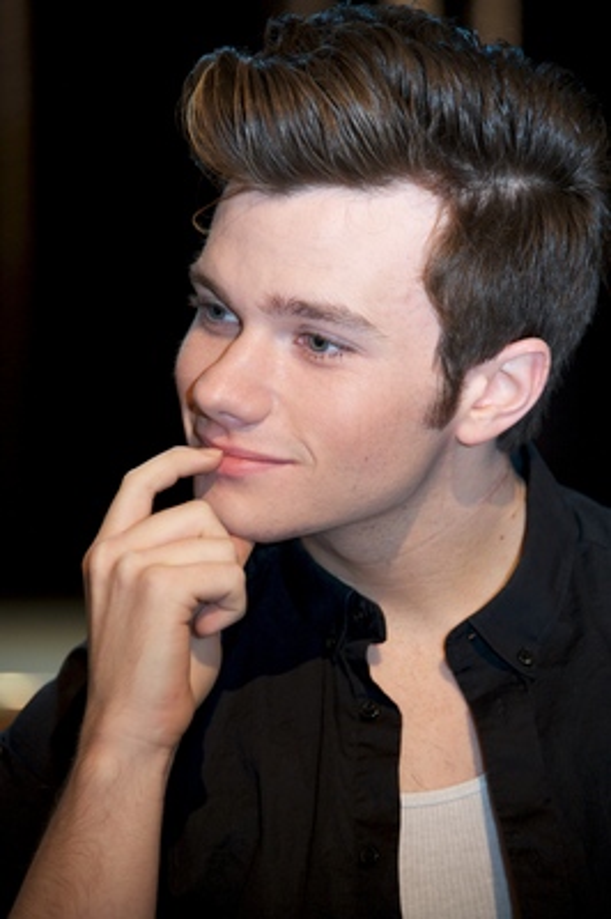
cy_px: 460
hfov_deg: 5.5
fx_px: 6375
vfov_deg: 8.2
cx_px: 306
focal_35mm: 250
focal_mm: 250
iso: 2000
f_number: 5.6
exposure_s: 1/60
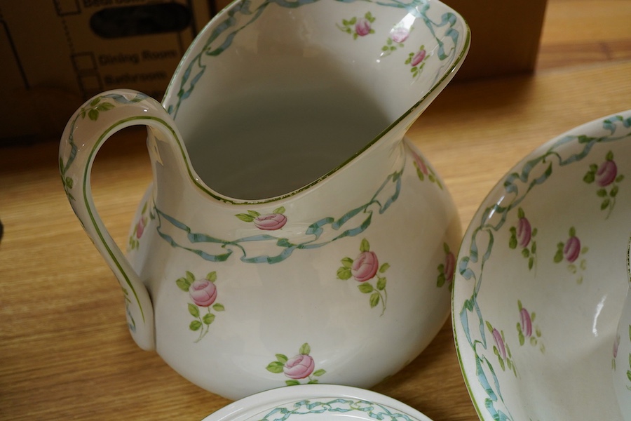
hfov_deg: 43.6
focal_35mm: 45
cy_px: 210
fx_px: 789
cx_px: 316
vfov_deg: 29.9
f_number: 3.5
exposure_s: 1/125
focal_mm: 30
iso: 1250
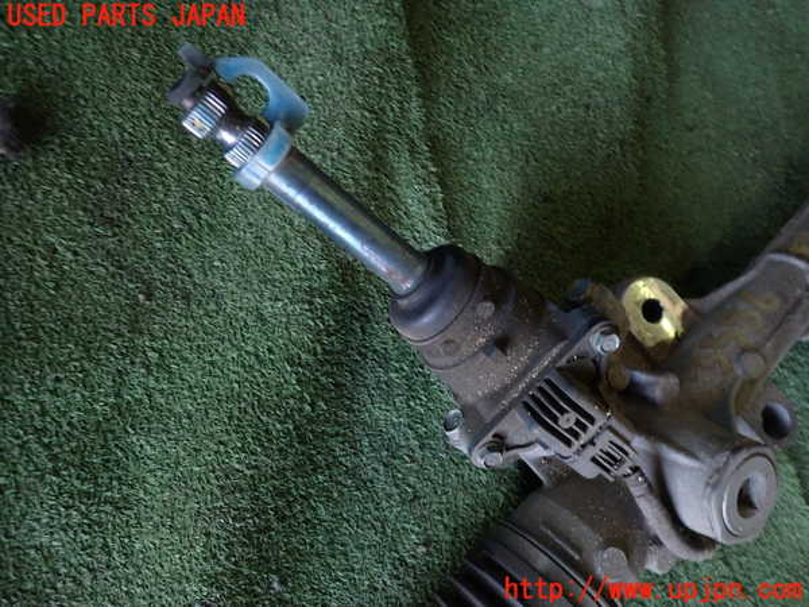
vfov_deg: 54.9
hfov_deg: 69.4
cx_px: 404
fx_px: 584
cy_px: 304
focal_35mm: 25
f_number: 2
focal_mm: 4.5
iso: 200
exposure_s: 1/60
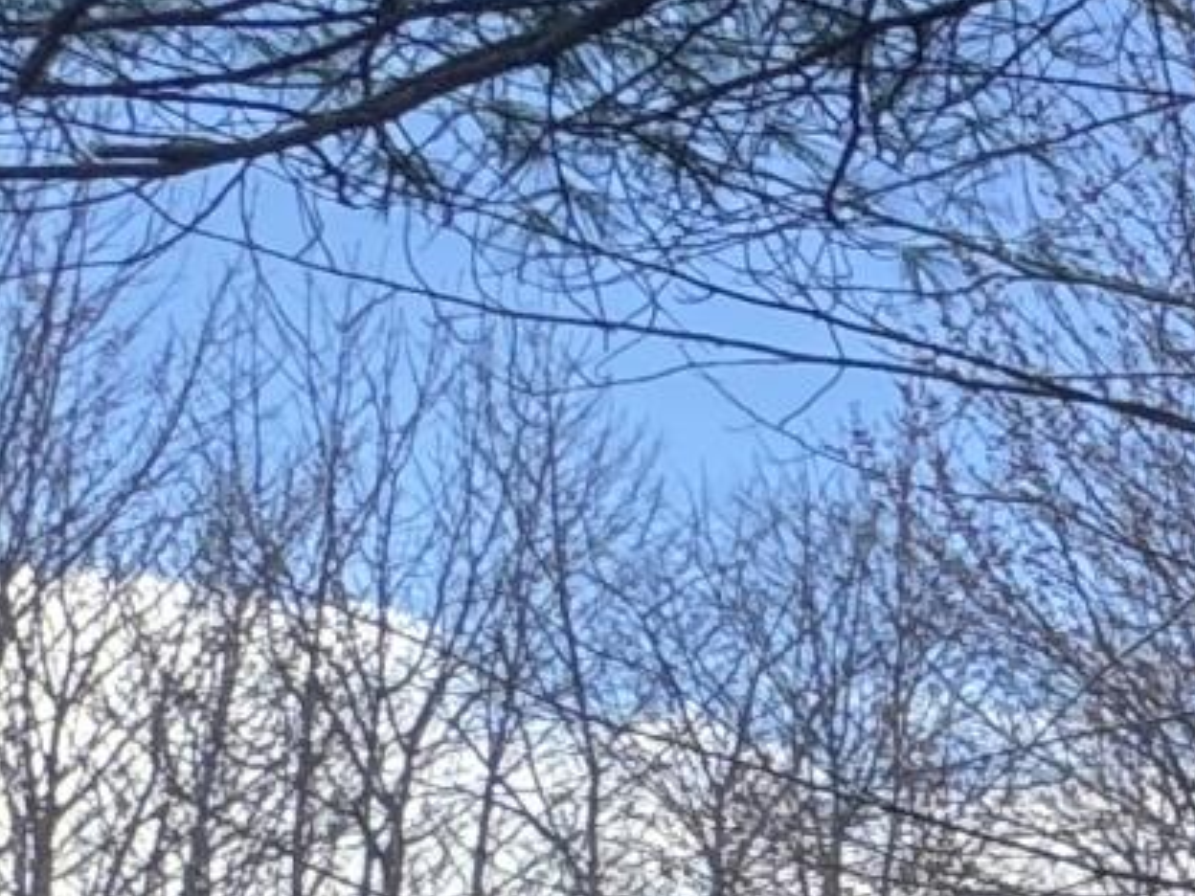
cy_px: 1287
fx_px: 3487
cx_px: 3525
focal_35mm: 101
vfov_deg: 13.9
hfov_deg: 11.6
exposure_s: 1/366
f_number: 2.2
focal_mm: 2.22
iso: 40
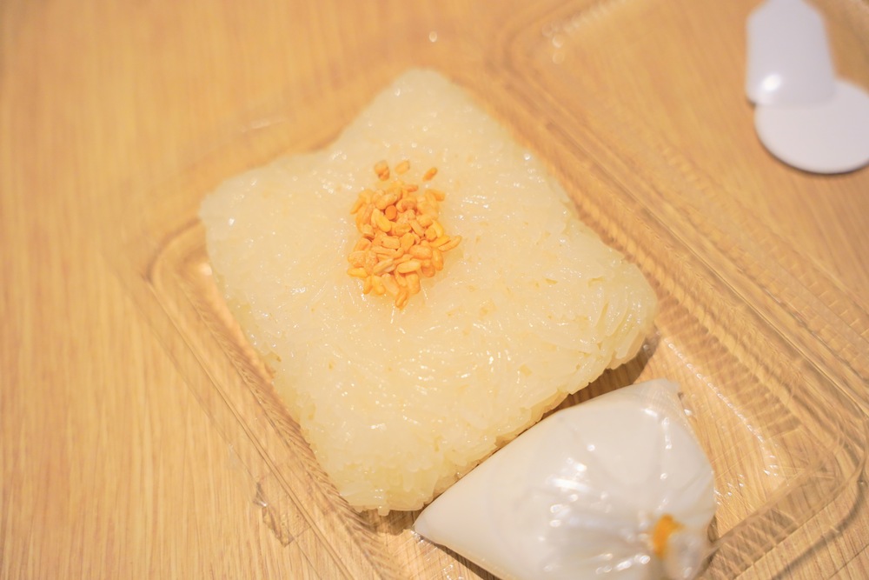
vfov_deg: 28.3
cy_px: 290
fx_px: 1149
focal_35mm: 48
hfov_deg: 41.4
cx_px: 434
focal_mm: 47.6
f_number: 4
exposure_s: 1/160
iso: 1600
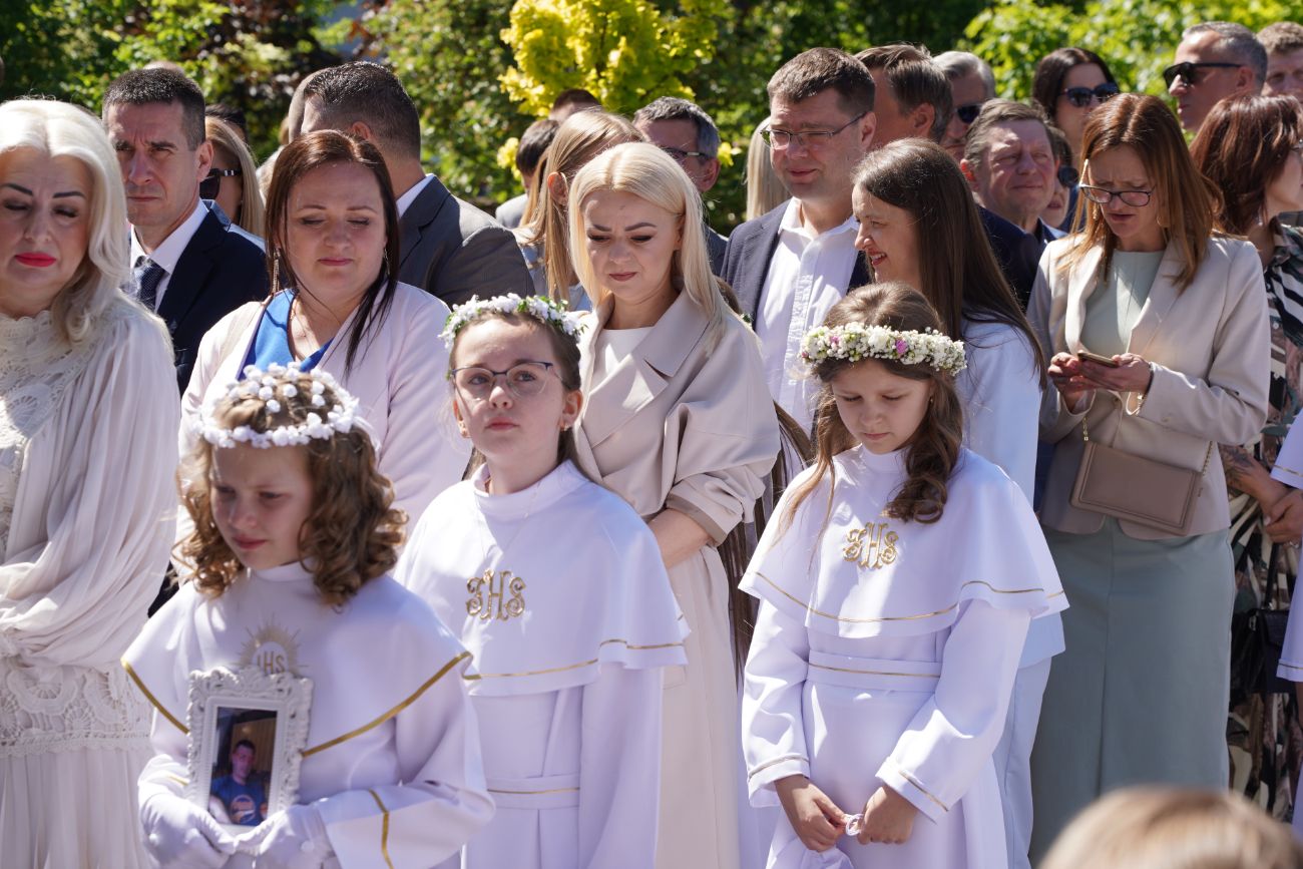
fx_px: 3801
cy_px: 434
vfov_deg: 13.0
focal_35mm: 105
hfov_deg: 19.5
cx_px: 652
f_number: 8
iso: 100
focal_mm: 105
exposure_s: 1/160
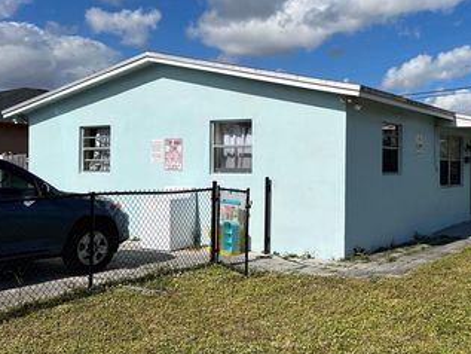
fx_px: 558
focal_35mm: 41
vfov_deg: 35.1
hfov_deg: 44.0
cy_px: 157
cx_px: 361
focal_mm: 5.7
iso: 50
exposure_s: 1/10309
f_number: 1.5
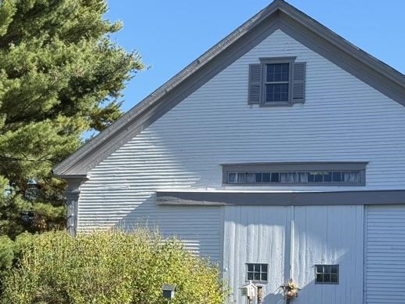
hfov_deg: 20.3
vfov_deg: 15.5
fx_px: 1112
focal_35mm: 95
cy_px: 227
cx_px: 49
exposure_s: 1/1724
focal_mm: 6.76
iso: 64
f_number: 1.78
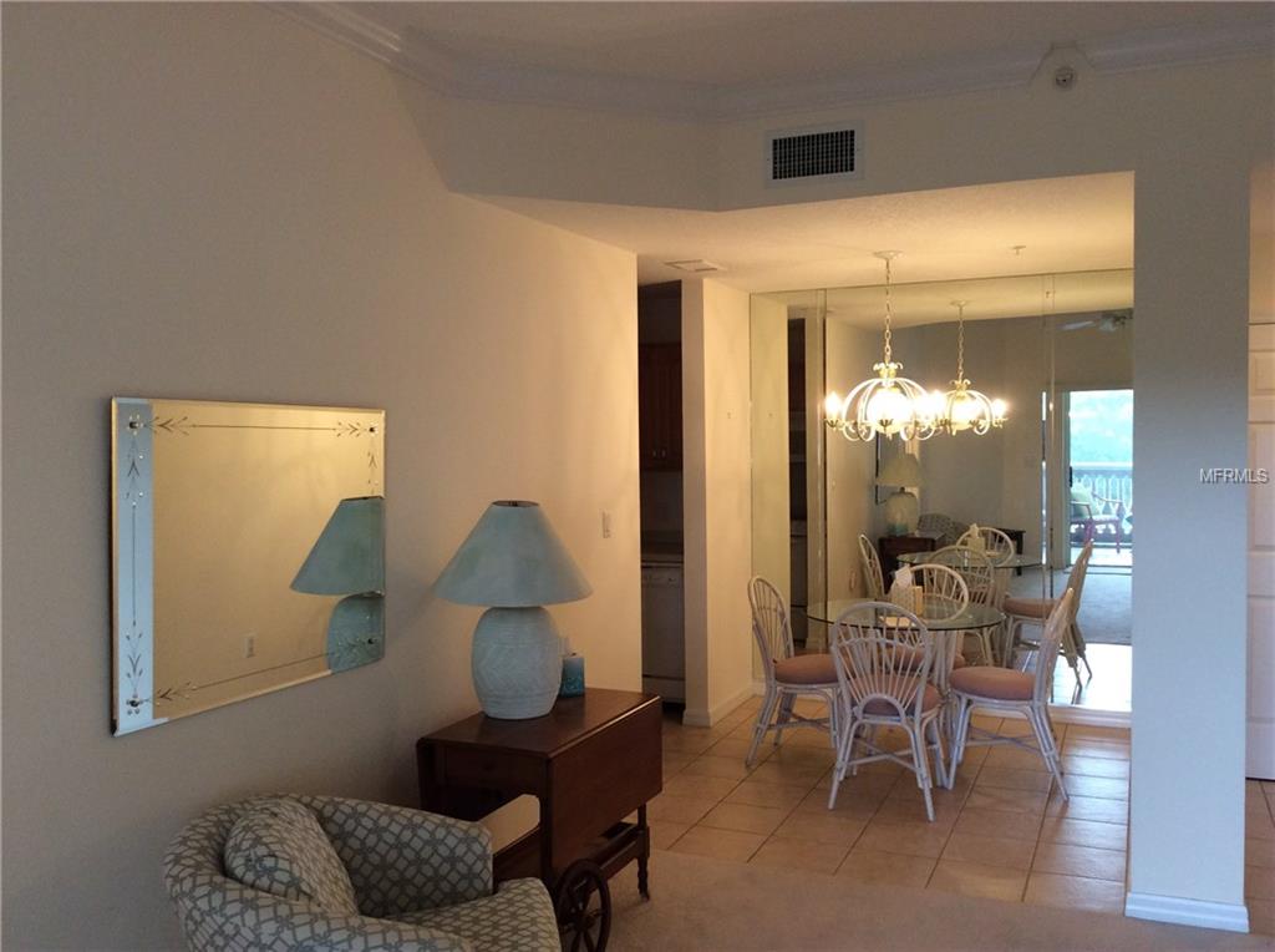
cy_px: 476
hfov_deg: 56.9
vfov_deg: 44.0
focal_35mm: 32
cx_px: 638
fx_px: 1176
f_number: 2.4
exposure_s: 1/24
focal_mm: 3.3
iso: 80
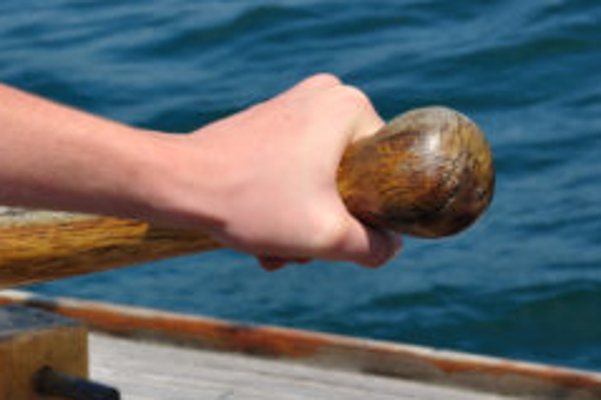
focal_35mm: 138
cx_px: 133
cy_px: 184
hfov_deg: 14.8
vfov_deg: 9.9
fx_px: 2299
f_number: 11
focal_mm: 55
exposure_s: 1/200
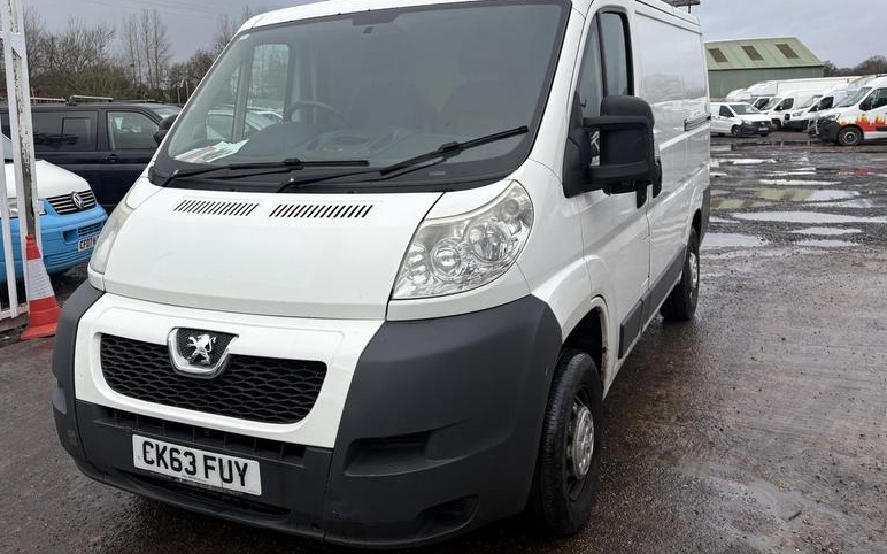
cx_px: 398
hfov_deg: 59.5
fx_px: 773
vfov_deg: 39.2
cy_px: 216
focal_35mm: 32
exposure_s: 1/1751
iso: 50
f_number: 1.6
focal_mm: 5.96
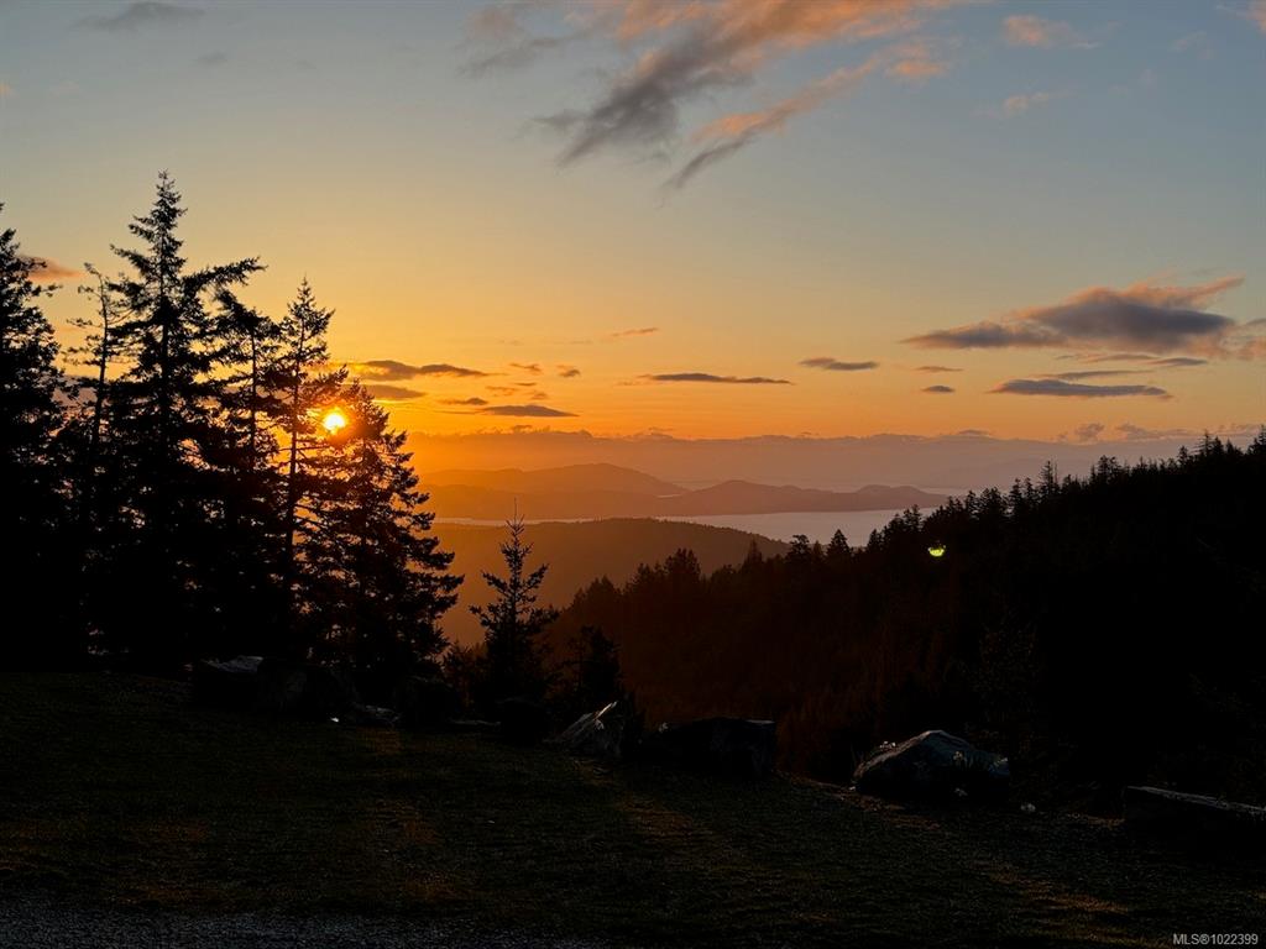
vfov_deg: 30.3
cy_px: 474
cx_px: 633
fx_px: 1755
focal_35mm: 48
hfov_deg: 39.7
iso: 64
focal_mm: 6.76
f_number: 1.78
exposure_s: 1/2833
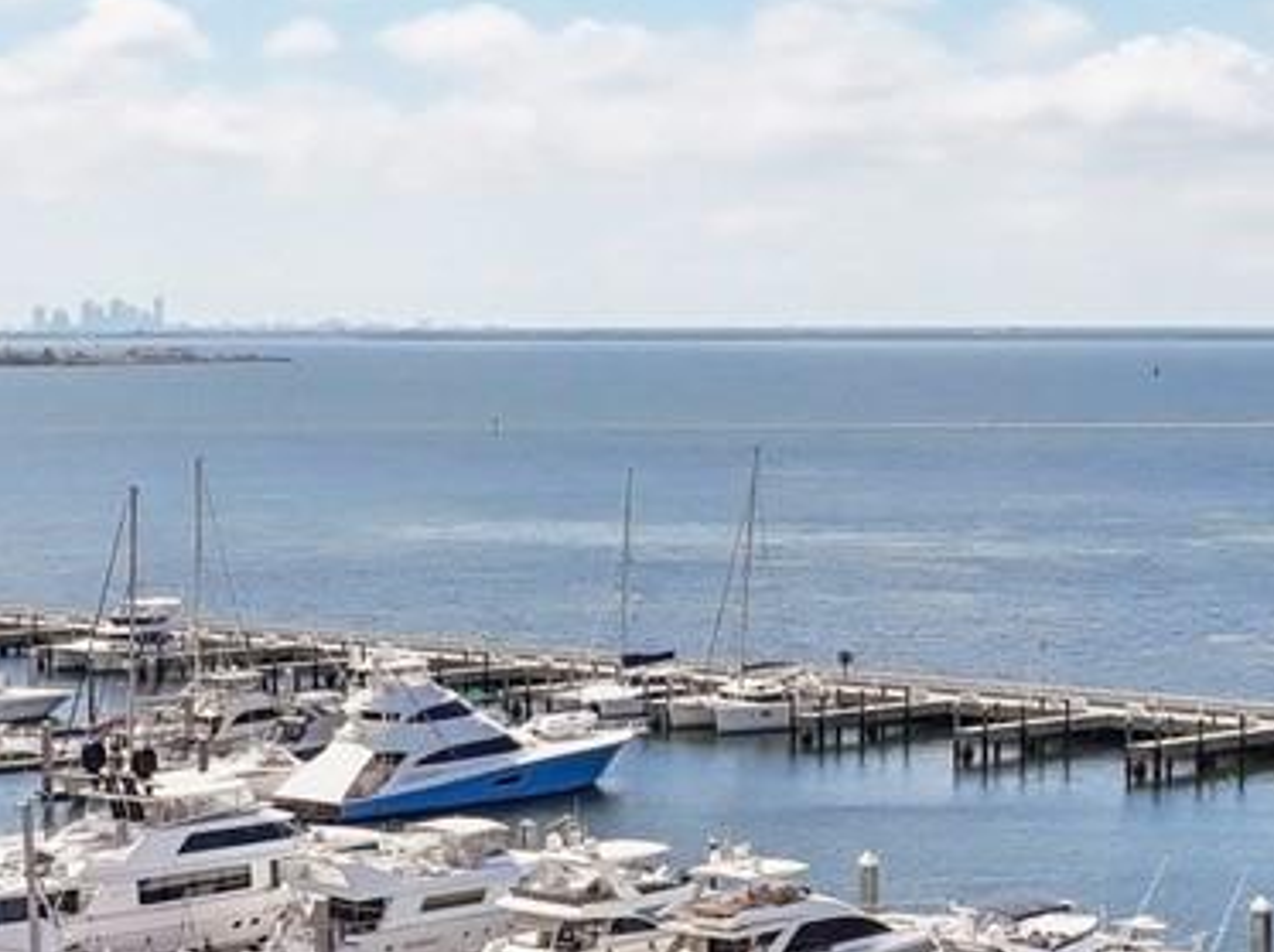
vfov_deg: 14.3
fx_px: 3787
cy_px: 710
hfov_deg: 19.1
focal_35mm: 103
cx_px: 591
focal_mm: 12.3
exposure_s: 1/6400
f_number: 2.8
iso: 400
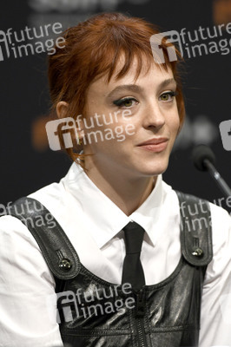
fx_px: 1928
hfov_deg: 6.9
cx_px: 116
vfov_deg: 10.3
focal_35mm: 200
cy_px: 174
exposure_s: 1/500
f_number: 3.5
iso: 1250
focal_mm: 200
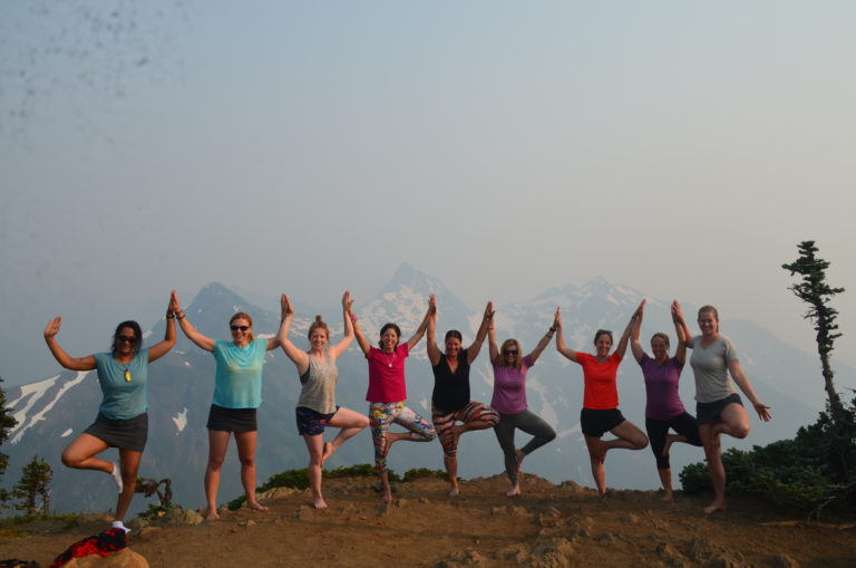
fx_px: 641
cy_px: 284
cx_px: 428
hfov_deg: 67.5
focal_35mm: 27
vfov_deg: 47.8
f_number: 10
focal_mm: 18
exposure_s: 1/320
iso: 200
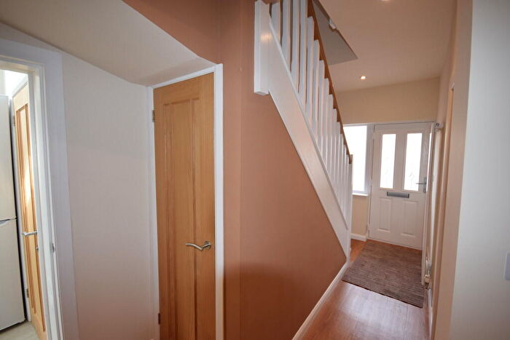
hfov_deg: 100.4
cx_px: 255
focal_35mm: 15
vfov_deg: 77.4
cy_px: 170
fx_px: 213
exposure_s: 1/125
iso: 800
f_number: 5.6
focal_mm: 10
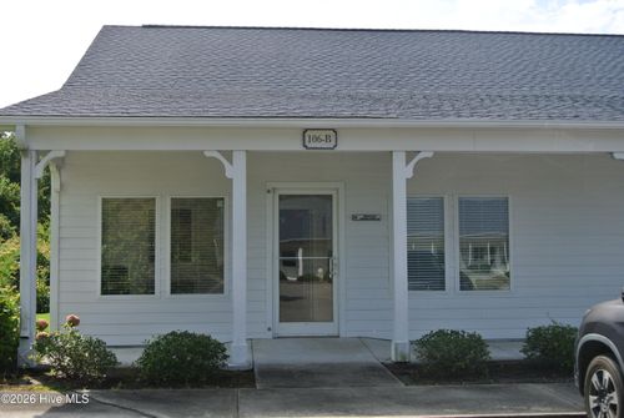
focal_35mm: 45
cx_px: 312
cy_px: 209
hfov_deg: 43.5
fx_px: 781
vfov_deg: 30.0
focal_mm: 16.9
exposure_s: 1/640
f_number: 4.5
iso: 100
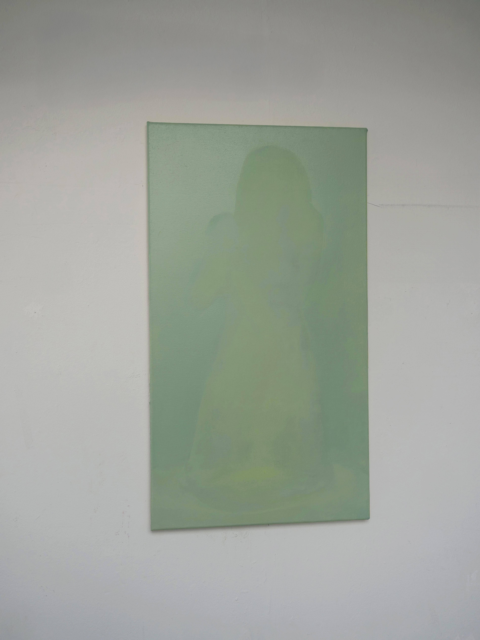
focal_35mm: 40
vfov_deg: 46.8
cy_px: 320
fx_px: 740
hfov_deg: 36.0
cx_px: 240
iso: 200
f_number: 2.5
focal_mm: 20
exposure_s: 1/250
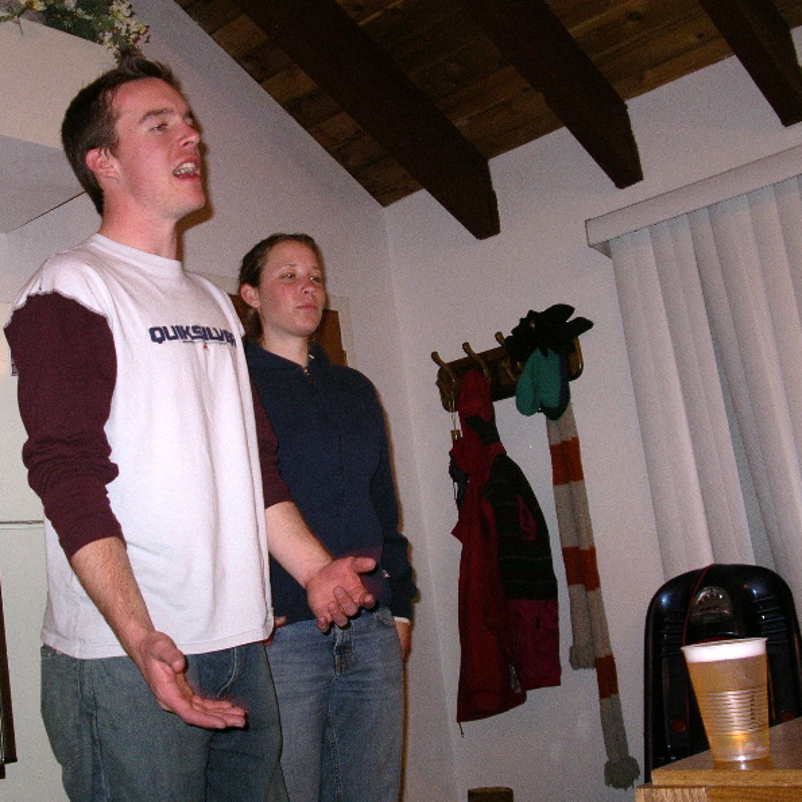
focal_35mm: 44
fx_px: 1153
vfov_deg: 38.3
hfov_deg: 38.2
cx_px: 330
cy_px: 403
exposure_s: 1/40
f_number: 2.8
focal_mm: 7.8
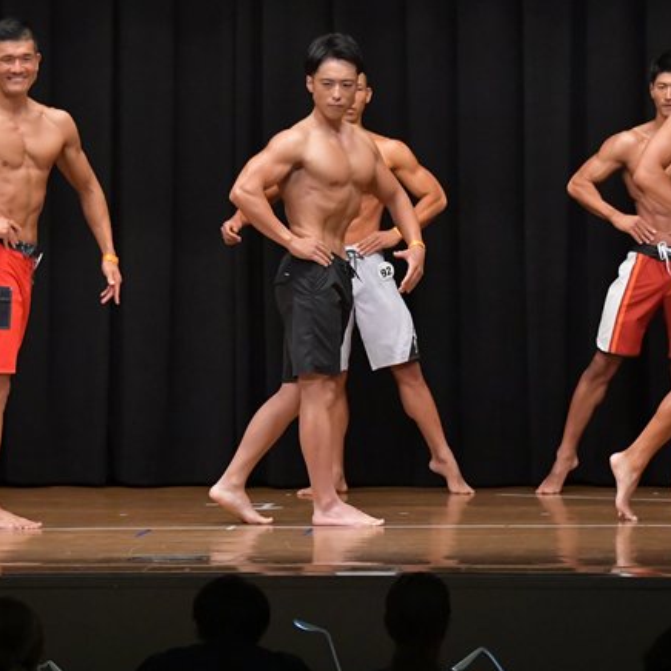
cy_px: 292
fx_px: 5198
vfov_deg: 7.4
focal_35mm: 237
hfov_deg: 7.4
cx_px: 372
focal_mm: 105
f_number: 5.6
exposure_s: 1/400
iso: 6400
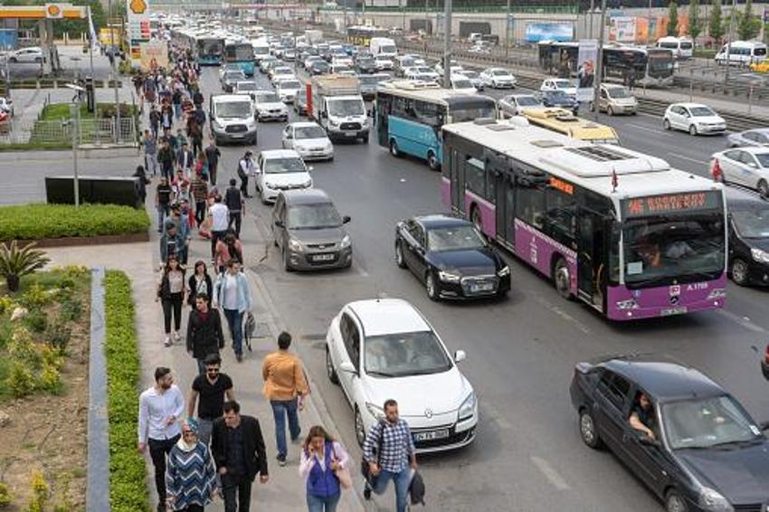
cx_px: 384
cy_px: 256
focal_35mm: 42
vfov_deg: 31.9
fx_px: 897
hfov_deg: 46.4
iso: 250
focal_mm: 42
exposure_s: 1/50
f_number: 22
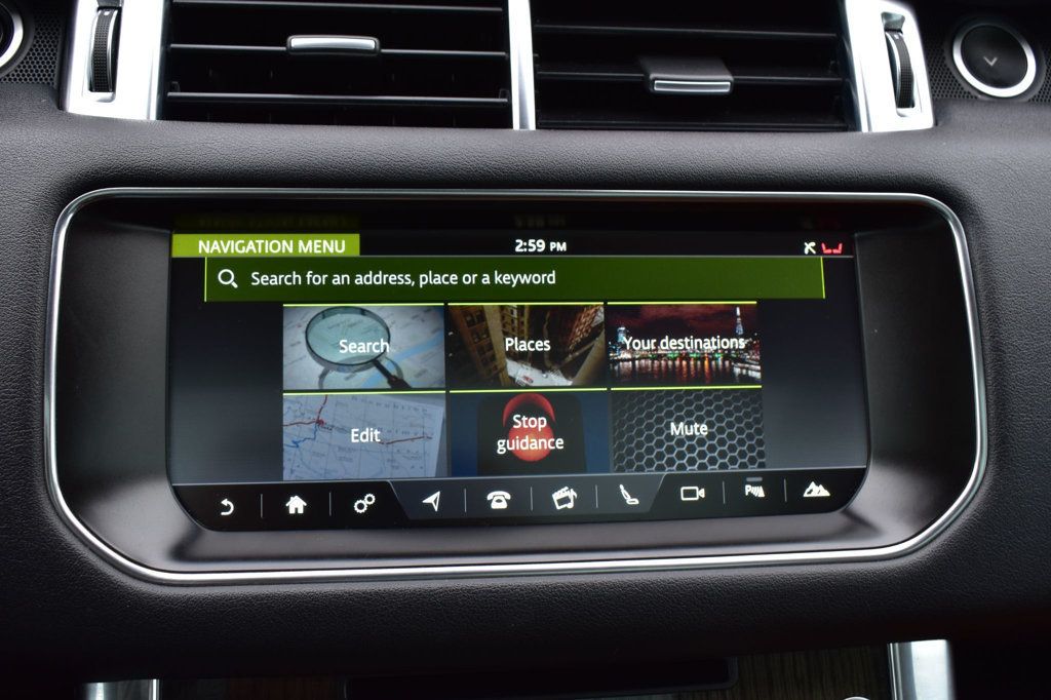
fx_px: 1051
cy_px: 350
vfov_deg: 36.8
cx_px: 526
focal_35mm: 36
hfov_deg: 53.1
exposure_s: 1/25
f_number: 7.1
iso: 400
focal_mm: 24
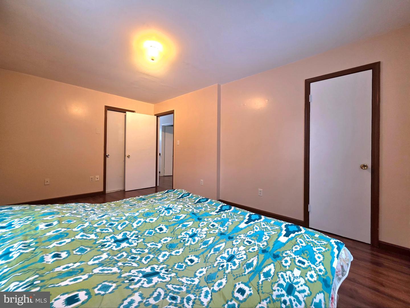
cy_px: 154
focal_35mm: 13
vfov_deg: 89.9
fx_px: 154
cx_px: 205
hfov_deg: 106.2
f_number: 1.9
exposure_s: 1/60.2
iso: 250
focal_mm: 2.2
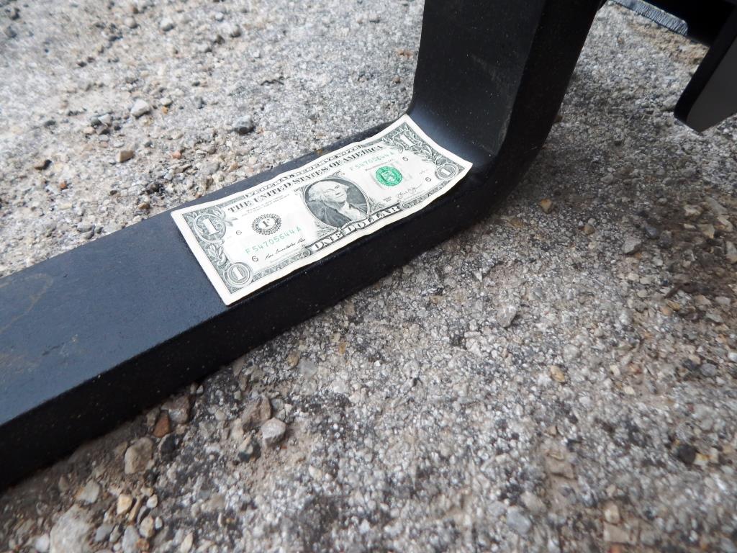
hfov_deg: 76.4
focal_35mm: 22
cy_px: 276
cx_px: 368
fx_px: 468
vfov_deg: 61.1
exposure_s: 1/160
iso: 125
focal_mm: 4
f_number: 3
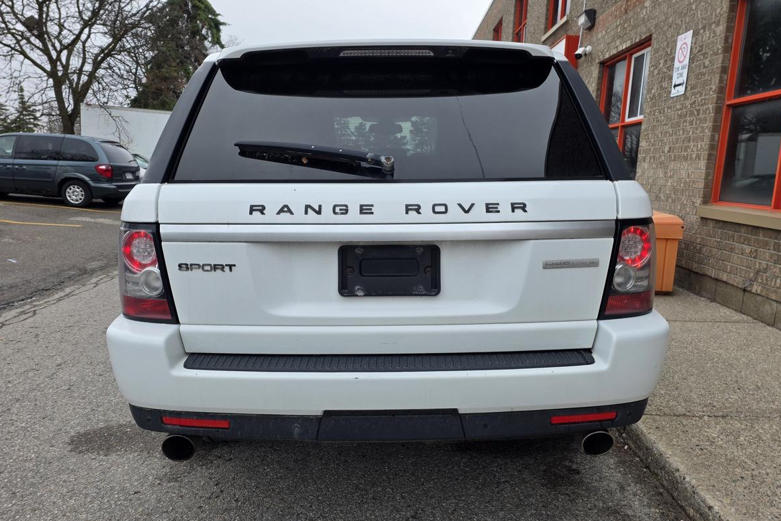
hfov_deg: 69.4
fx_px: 564
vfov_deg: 49.5
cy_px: 264
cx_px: 386
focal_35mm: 26
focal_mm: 6.25
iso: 80
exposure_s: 1/2737
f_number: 1.7
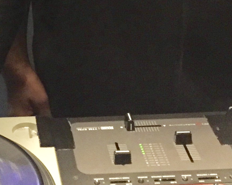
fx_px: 728
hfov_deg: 17.6
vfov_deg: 13.6
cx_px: -13
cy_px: -104
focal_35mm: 106
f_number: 2.2
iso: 320
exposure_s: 1/15
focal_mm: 4.15
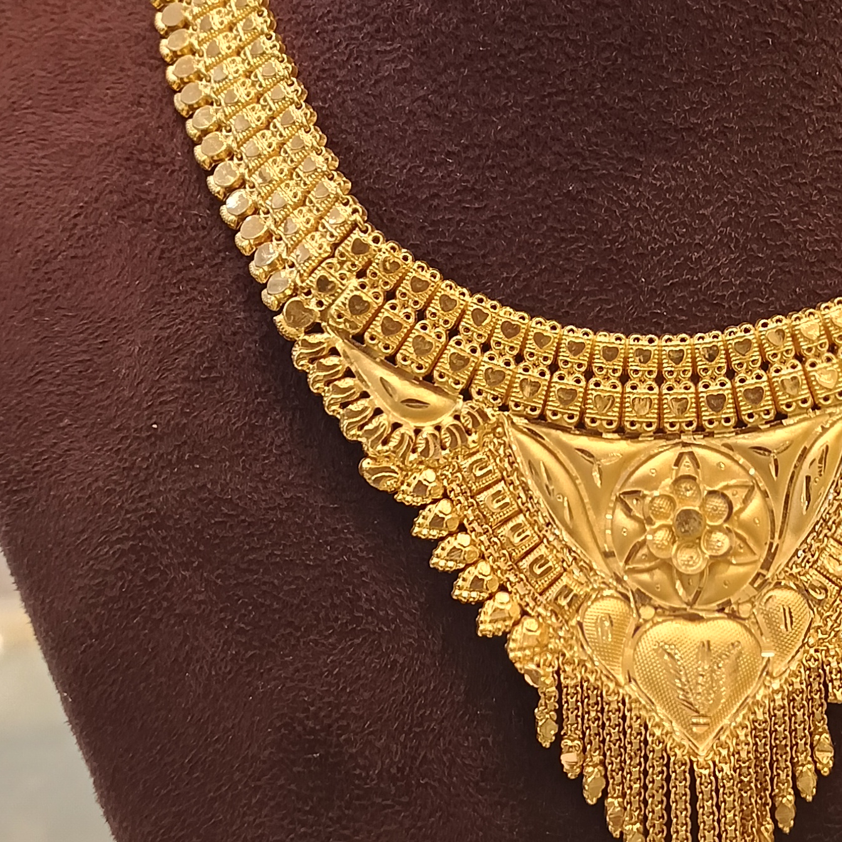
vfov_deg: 29.3
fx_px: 1596
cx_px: 651
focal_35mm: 58
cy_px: 261
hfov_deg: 29.0
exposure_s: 1/100
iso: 100
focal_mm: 3.61
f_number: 1.8
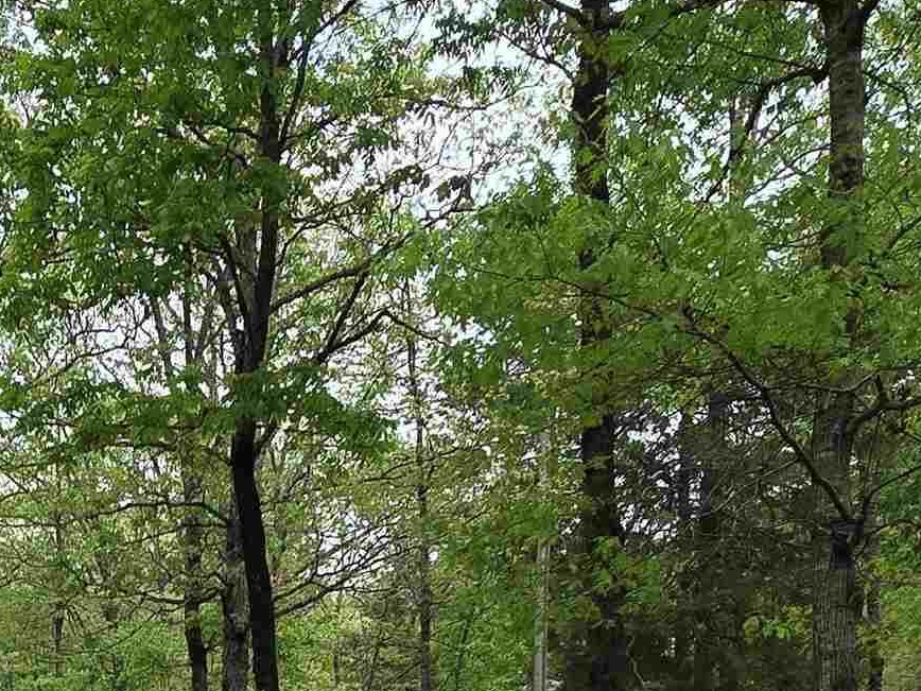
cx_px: 32
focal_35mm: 46
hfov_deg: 37.5
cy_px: 978
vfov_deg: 25.4
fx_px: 1224
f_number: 2.2
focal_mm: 2.2
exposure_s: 1/1167
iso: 50
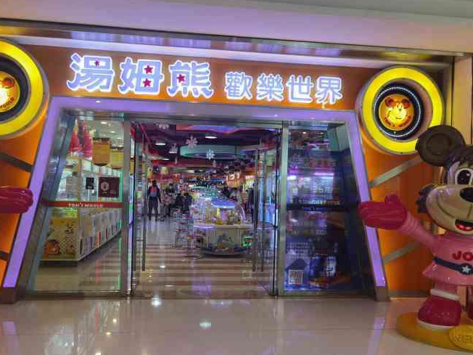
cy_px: 189
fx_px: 396
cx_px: 221
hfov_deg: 61.6
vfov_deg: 48.2
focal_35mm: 29
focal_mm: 6.71
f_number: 1.9
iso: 50
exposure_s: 1/103
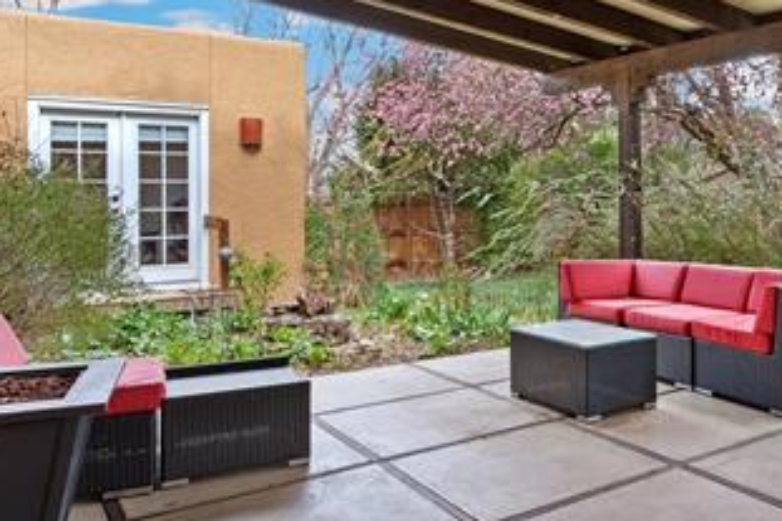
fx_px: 760
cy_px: 194
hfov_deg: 49.7
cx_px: 671
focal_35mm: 35
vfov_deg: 37.6
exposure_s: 1/1.25
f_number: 11
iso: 100
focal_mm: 17
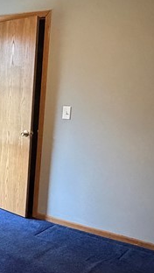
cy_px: 180
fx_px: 362
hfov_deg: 22.4
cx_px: -24
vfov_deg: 40.8
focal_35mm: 50
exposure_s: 1/40
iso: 1000
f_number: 2.2
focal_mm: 2.22
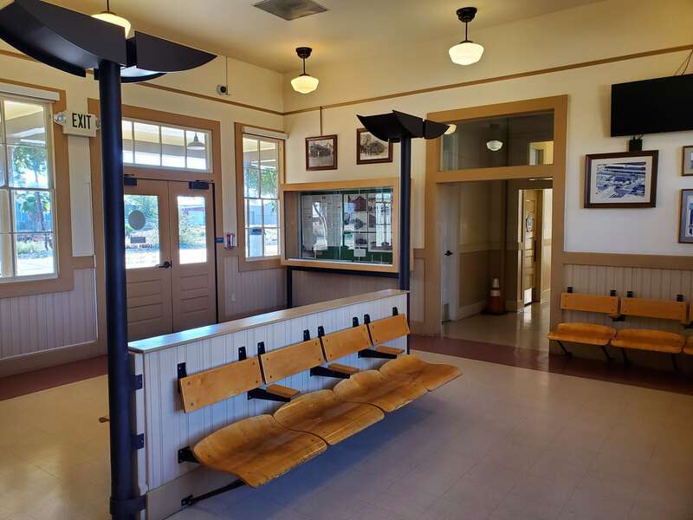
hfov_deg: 67.3
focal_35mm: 26
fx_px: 521
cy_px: 260
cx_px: 346
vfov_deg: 53.1
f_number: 2.4
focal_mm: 4.3
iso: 125
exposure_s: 1/120
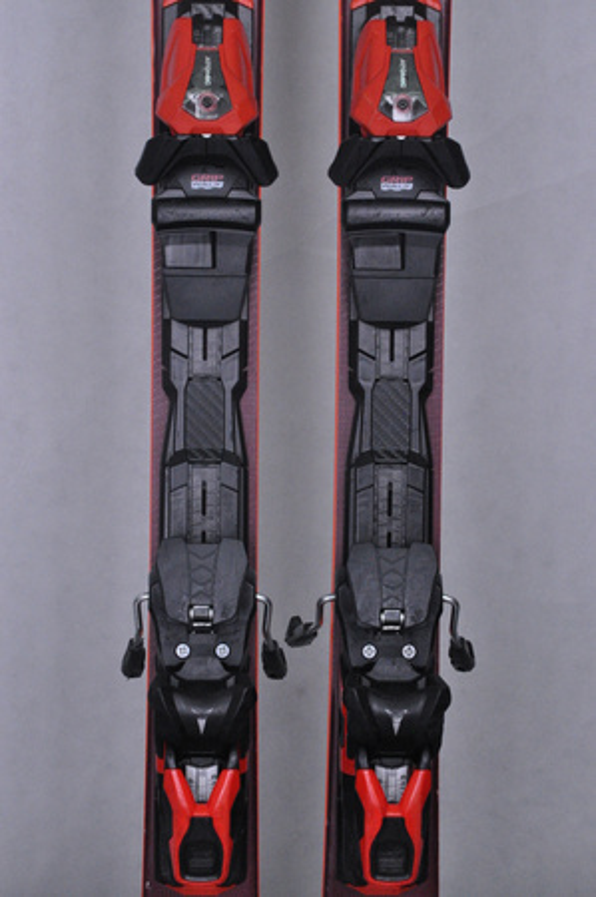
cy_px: 448
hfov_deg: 13.8
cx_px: 298
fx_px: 2464
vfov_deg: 20.6
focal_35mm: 99
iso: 3200
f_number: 9.5
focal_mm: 66
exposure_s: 1/125
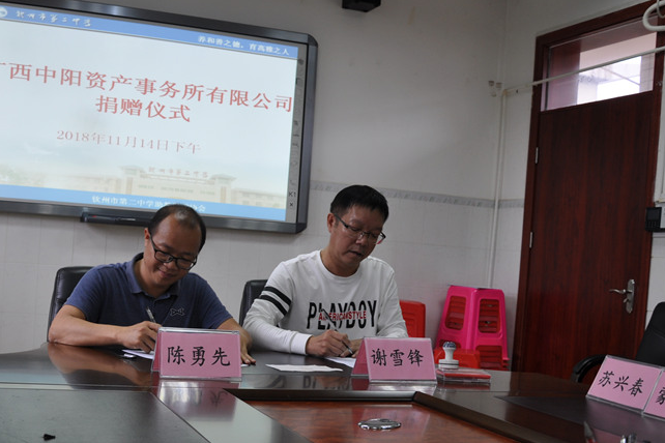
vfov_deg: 31.8
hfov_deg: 44.7
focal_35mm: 42
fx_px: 776
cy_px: 259
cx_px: 161
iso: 200
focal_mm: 18
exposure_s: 1/25
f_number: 3.5
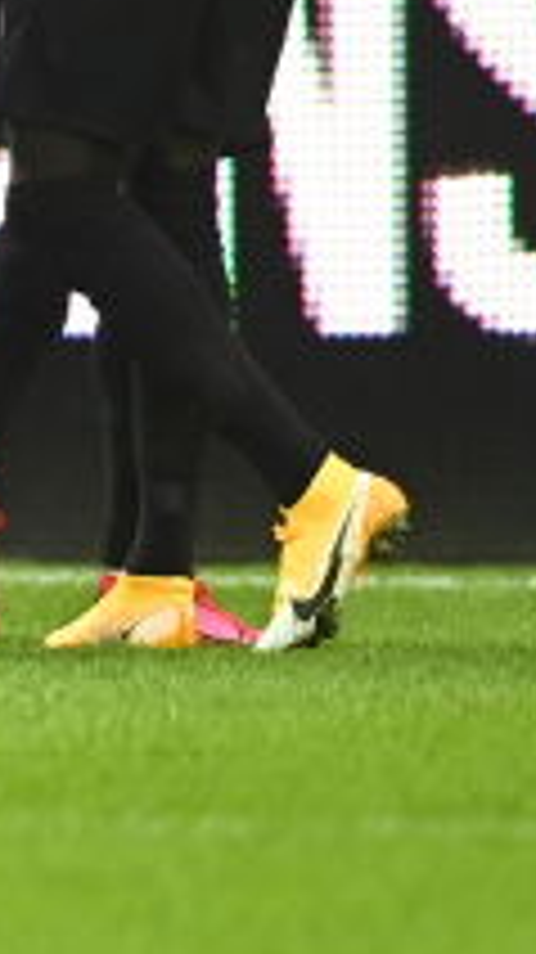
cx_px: -1072
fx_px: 51146
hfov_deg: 0.6
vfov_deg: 1.1
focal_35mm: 2021
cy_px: -155
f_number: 2.8
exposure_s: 1/2000
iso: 1600
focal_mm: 400
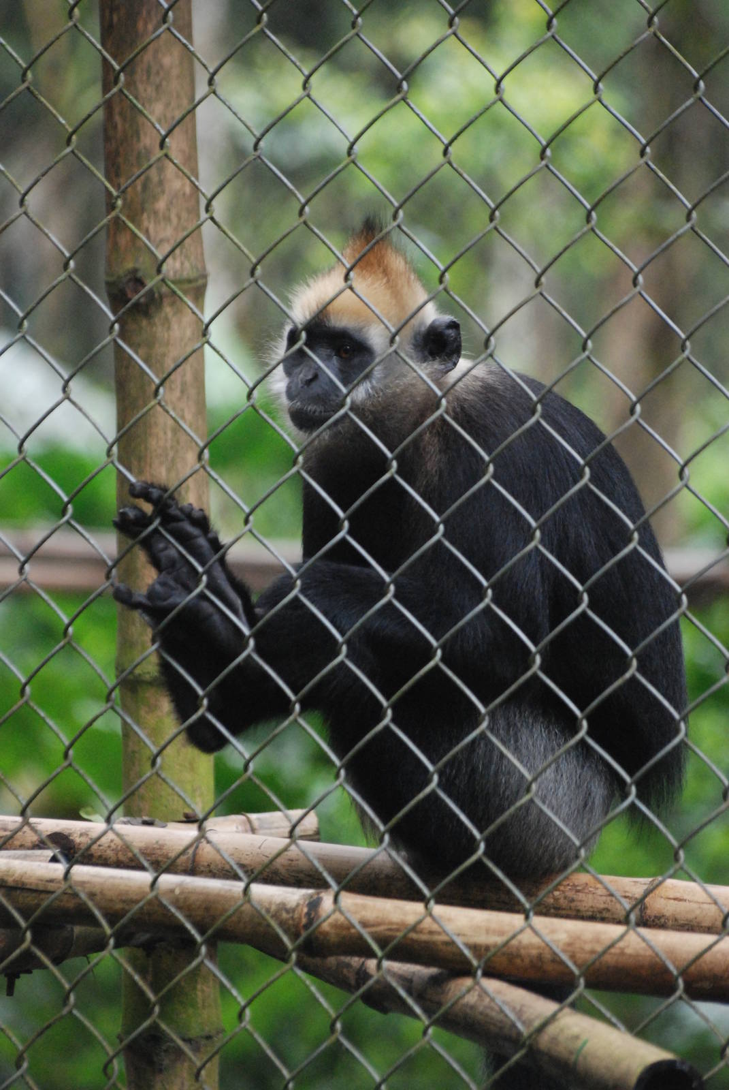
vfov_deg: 7.0
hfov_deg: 4.7
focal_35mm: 292
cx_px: 364
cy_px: 545
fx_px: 8859
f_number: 4.8
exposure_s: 1/160
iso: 1600
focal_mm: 195
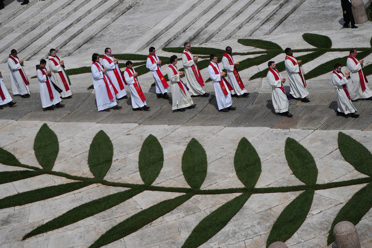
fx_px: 1952
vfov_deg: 7.3
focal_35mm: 189
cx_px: 186
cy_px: 124
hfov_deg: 10.9
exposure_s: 1/4000
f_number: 7.1
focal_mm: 189
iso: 400
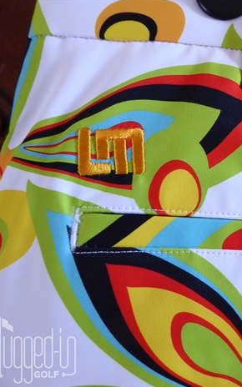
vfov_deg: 54.0
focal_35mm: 36
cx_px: 243
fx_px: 380
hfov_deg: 32.5
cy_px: 194
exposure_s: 1/10
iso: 400
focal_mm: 4.3
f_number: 3.3
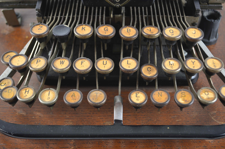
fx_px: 281
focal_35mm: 45
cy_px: 74
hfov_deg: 43.6
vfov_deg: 29.8
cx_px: 112
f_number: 4.5
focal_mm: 30
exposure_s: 1/15
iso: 500
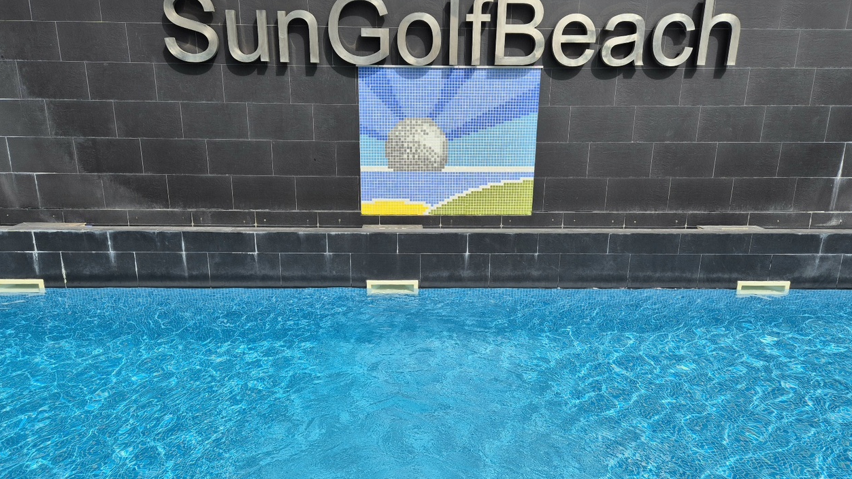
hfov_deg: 71.9
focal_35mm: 26
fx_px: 587
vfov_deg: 44.3
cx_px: 417
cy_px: 275
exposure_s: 1/1667
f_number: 1.8
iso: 25
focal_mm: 5.4
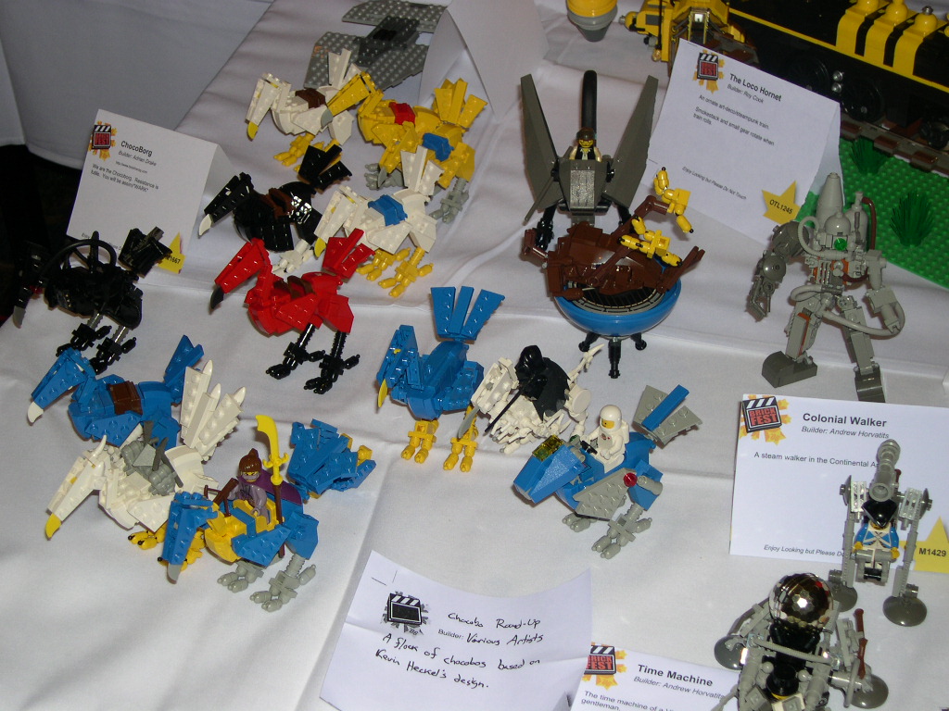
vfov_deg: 25.7
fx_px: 1563
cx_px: 474
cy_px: 356
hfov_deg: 33.8
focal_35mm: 57
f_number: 3.4
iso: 100
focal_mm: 12.2
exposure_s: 1/60
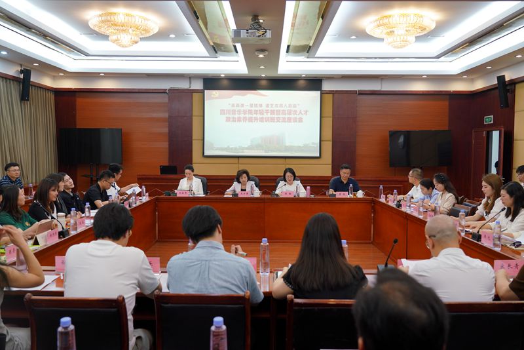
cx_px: 262
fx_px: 451
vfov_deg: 42.4
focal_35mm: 31
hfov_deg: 60.3
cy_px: 175
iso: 500
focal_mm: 31
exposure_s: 1/60
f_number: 4
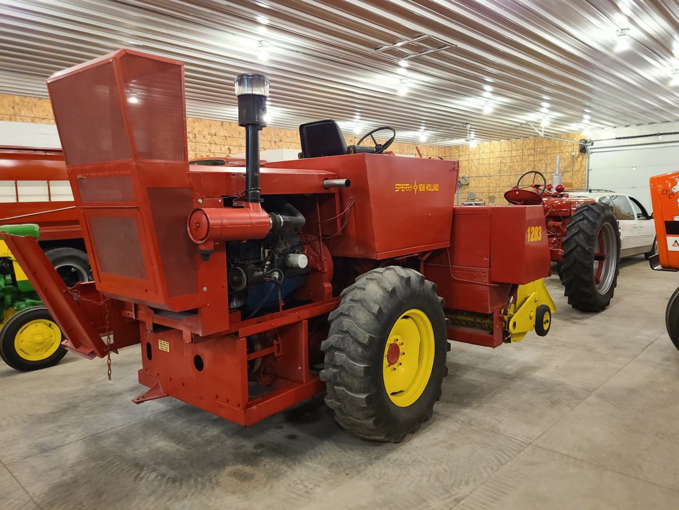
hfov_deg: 67.3
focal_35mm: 26
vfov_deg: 53.1
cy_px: 255
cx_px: 340
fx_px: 510
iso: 500
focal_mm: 5.4
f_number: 1.8
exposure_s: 1/39
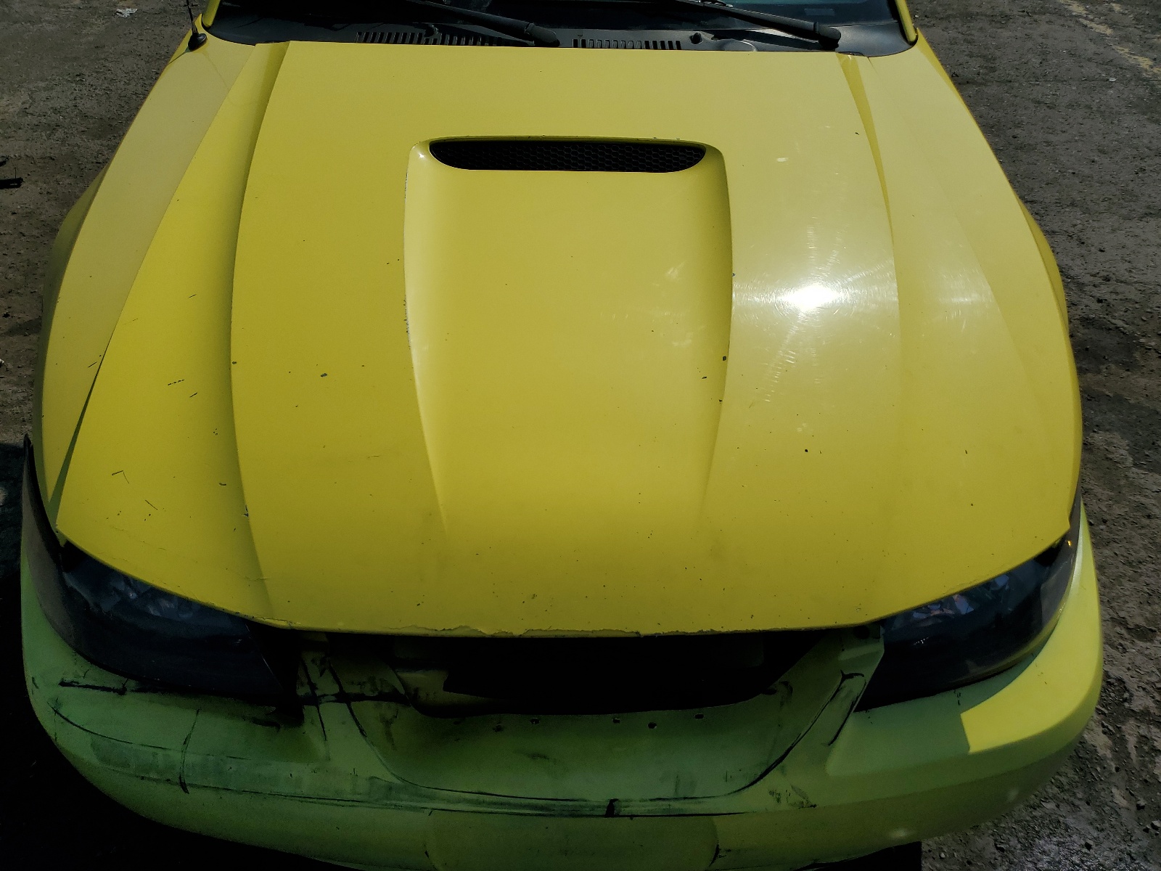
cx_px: 580
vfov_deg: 53.1
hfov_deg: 67.3
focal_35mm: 26
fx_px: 872
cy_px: 436
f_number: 1.5
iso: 51
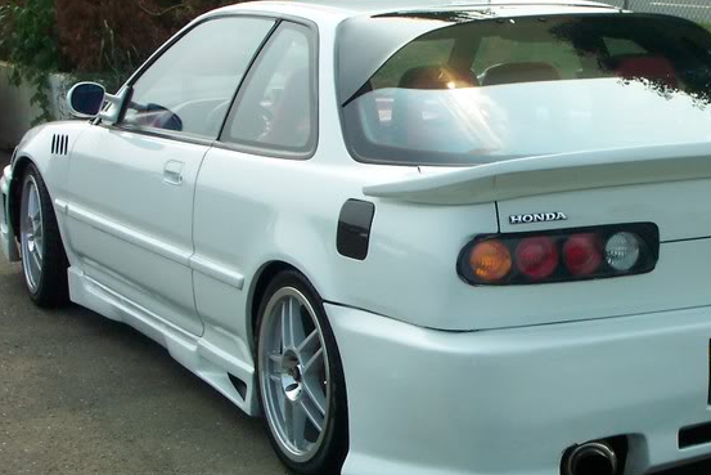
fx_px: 1719
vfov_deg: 15.7
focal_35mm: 87
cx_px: 490
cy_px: 281
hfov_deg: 23.2
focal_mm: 9.8
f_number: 9.5
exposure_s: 1/125
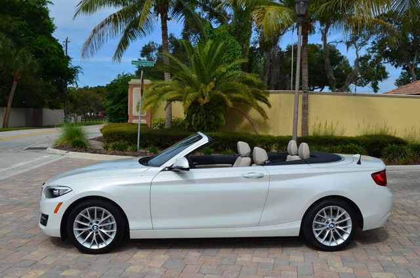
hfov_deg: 53.2
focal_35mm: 36
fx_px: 419
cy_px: 139
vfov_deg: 36.7
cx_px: 210
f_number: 11
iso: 100
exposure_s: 1/160
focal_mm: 24
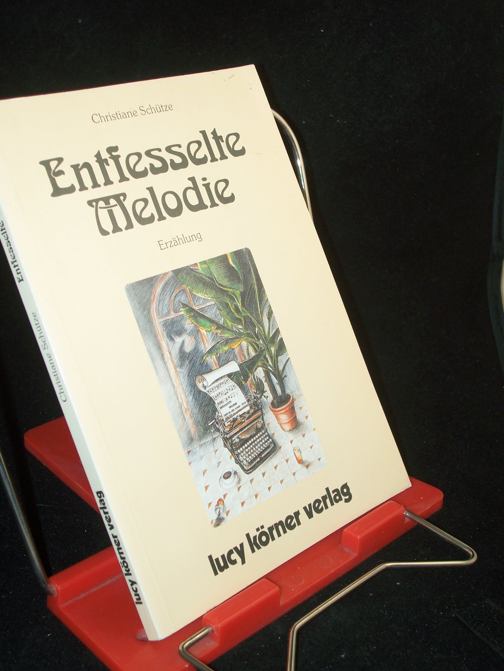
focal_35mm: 53
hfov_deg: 27.5
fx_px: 1029
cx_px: 252
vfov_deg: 36.2
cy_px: 336
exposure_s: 1/80
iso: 80
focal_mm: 8.7
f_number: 3.2
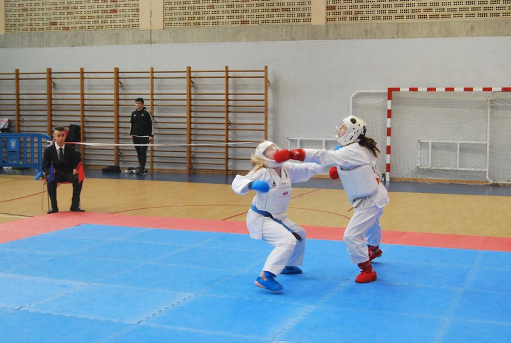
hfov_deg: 37.8
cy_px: 172
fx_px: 747
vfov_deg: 25.9
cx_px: 256
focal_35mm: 52
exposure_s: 1/125
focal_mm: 35
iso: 1600
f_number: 8
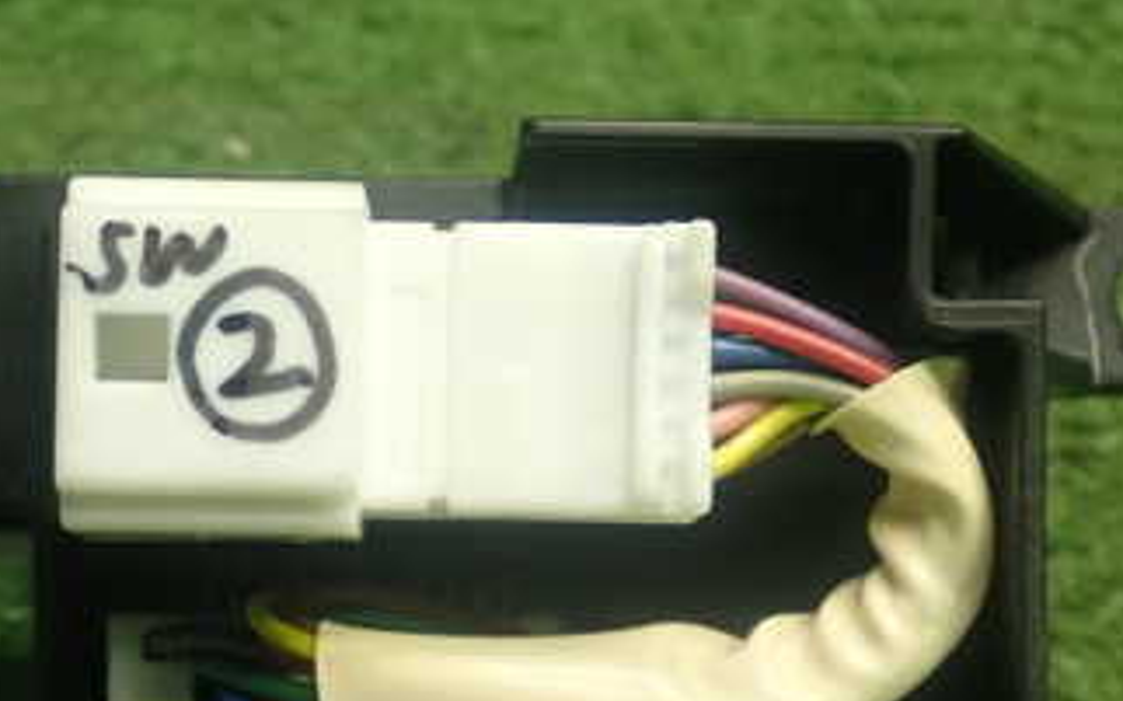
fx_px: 2662
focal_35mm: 87
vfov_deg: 14.9
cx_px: 460
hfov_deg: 23.8
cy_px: 527
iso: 320
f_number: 2.9
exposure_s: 1/40
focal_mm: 7.84
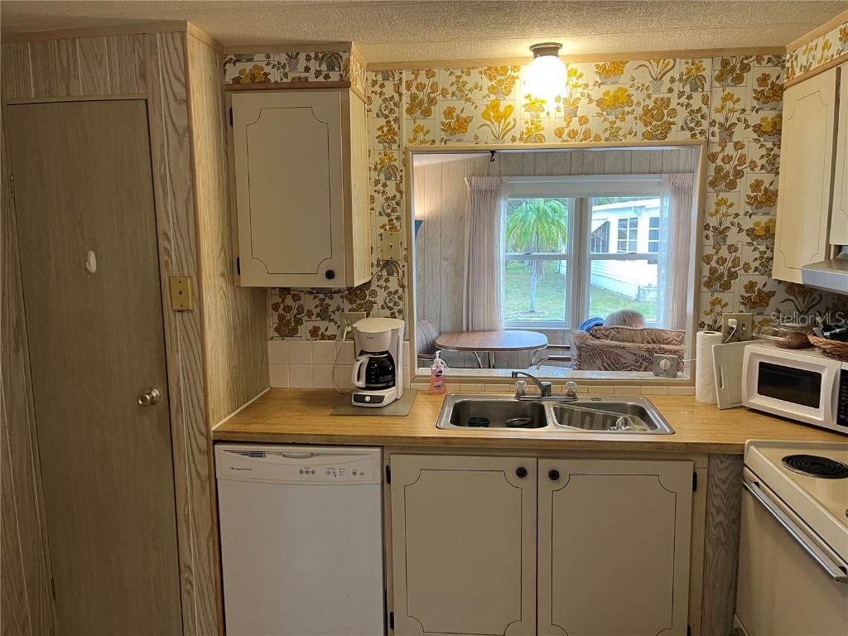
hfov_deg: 67.3
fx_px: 637
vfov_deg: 53.1
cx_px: 424
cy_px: 318
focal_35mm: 26
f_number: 1.6
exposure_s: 1/60
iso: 160
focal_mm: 5.1
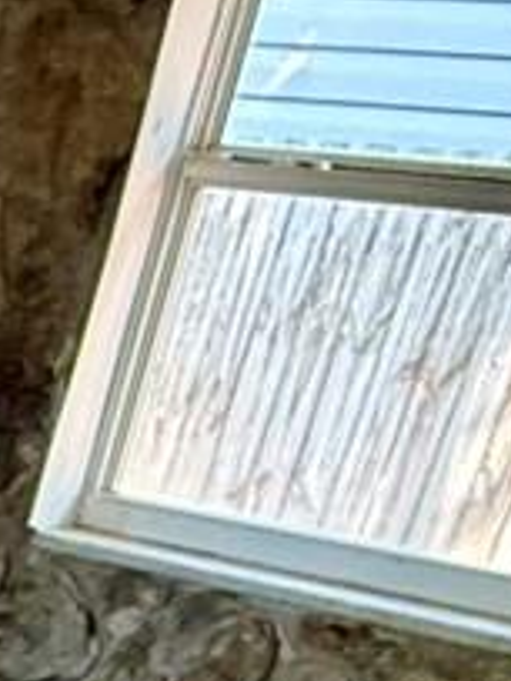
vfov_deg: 14.8
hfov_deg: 10.6
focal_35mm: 110
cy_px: 1345
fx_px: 2165
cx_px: -885
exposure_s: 1/64
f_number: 2.2
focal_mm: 2.22
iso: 320
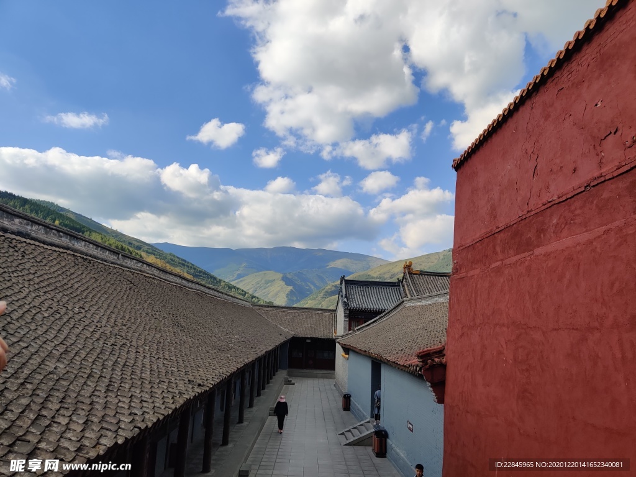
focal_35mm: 27
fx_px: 496
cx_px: 318
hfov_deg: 65.3
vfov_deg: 51.4
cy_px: 238
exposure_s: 1/2126
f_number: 1.65
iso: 125
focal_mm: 4.75
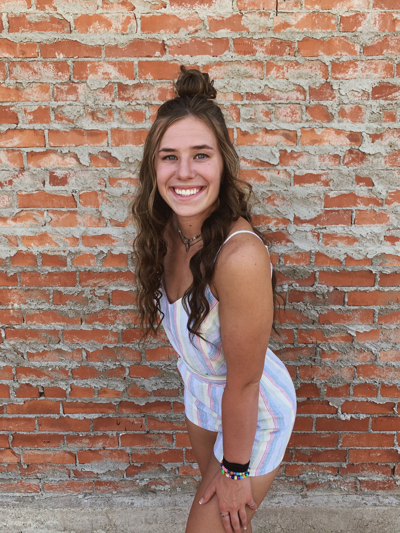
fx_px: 401
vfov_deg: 67.3
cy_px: 266
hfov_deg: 53.1
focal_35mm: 26
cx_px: 200
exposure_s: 1/315
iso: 25
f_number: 1.8
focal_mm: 4.25
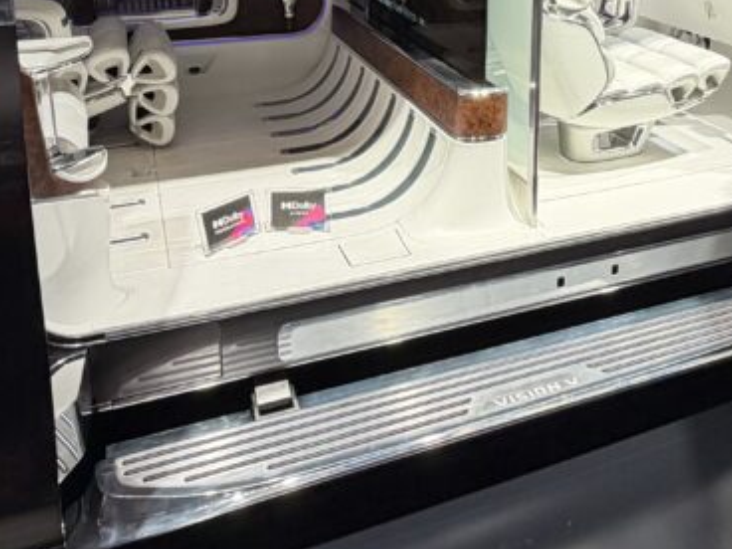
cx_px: 507
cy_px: 46
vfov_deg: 34.6
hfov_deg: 46.8
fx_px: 825
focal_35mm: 39
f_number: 2.2
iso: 64
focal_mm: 2.22
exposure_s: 1/100
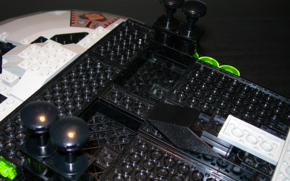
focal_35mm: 46
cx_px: 130
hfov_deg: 43.4
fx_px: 364
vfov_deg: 28.0
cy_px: 95
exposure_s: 1/60.1
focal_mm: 7.8
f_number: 2.8
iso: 50
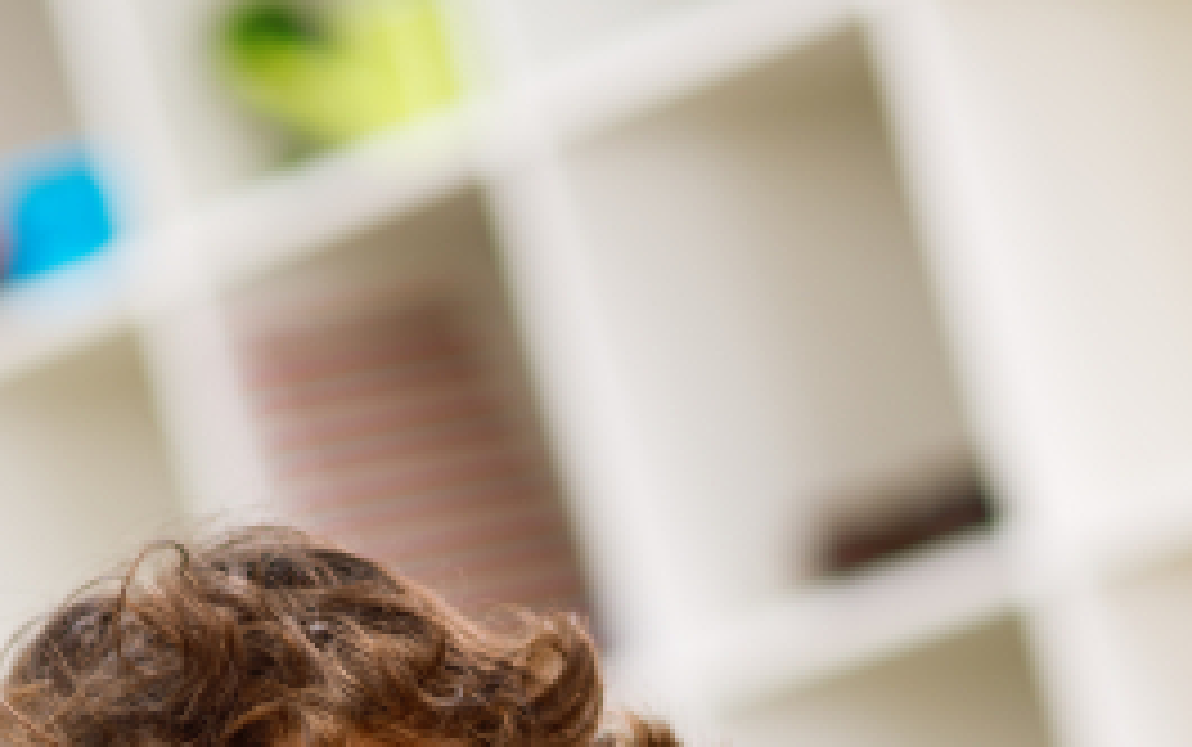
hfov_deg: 7.6
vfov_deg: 4.6
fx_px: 9004
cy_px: 1840
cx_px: 657
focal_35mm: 277
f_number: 2.2
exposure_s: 1/125
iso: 64
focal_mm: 85
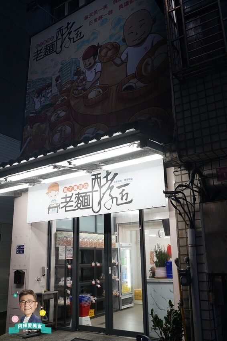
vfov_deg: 58.7
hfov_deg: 41.1
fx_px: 303
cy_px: 170
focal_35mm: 32
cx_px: 114
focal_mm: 32
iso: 250
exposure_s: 1/60
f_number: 2.8
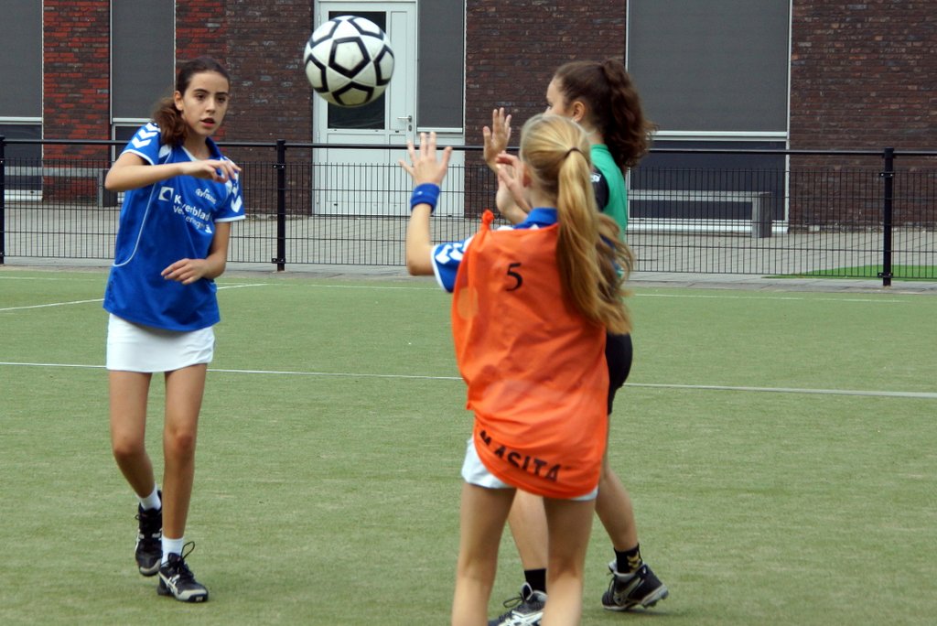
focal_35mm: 128
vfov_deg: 10.8
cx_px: 468
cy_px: 313
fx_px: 3320
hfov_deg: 16.1
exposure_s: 1/1000
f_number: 7.1
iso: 400
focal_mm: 85
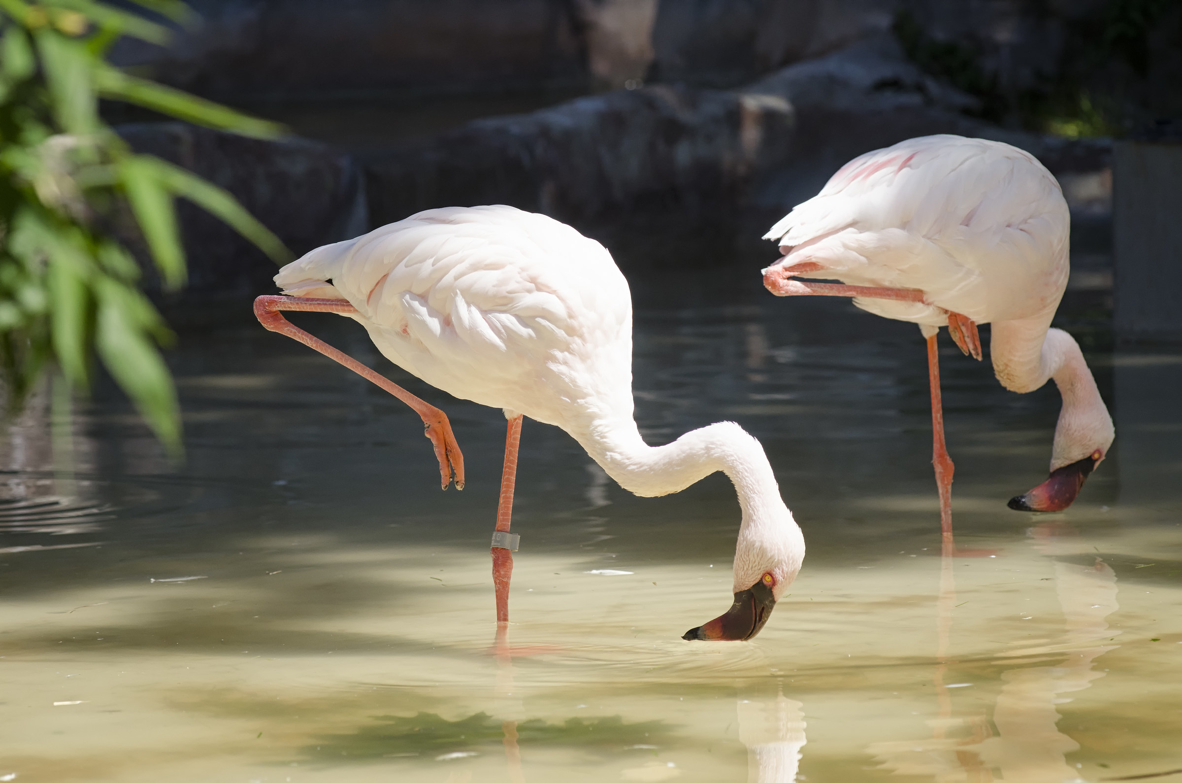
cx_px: 591
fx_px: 7126
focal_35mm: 218
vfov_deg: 6.3
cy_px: 392
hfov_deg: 9.5
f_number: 6.3
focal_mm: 145
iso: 800
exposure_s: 1/3200
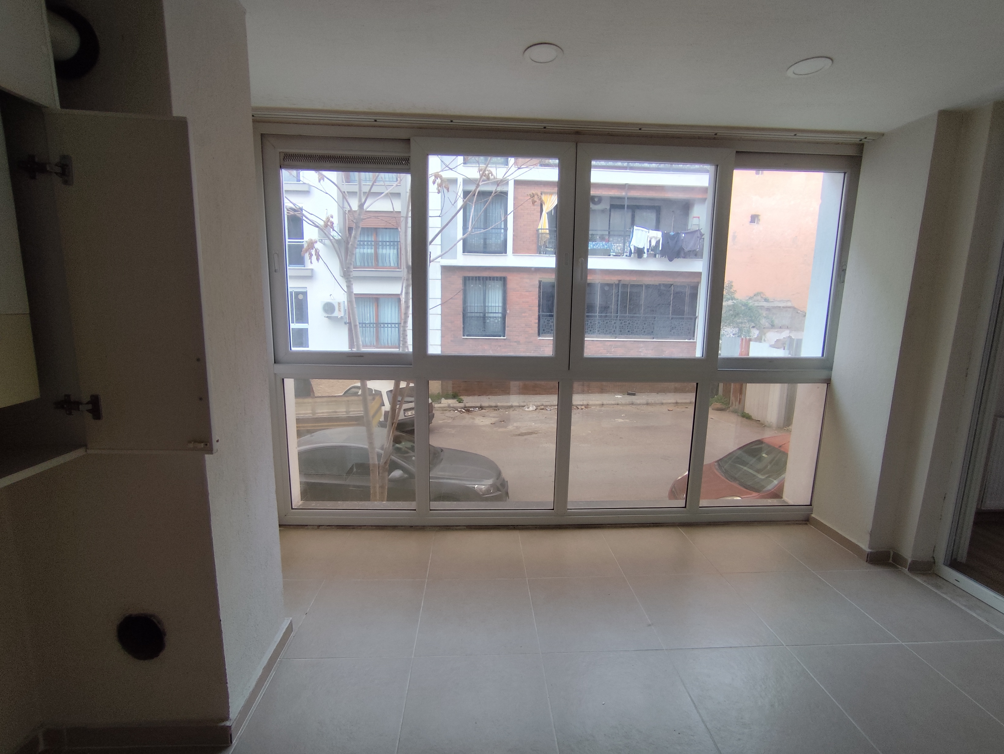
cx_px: 502
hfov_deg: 94.5
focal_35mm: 16
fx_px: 464
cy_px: 377
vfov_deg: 78.2
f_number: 2.2
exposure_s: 1/100
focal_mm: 1.65
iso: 64
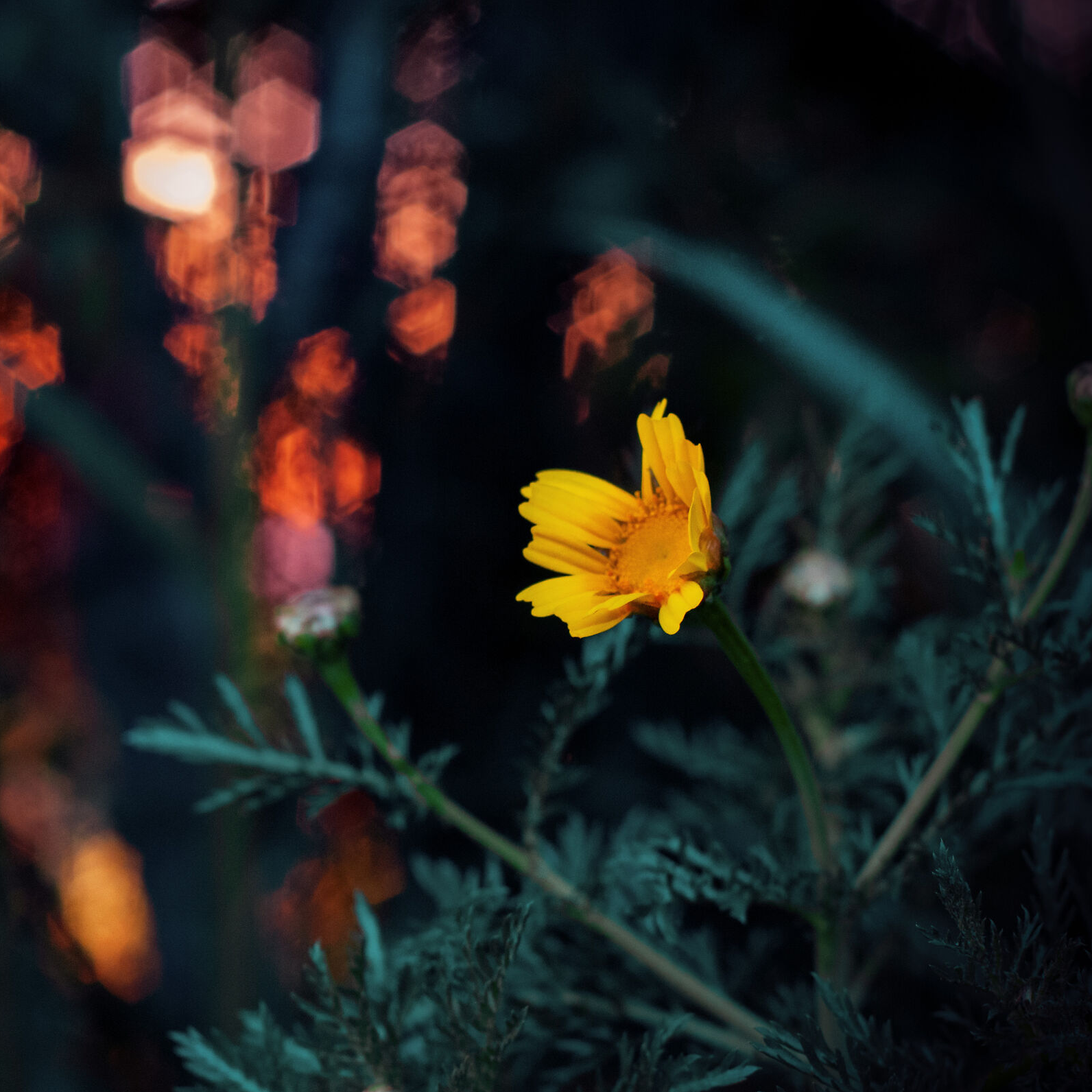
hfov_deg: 18.0
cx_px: 284
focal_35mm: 96
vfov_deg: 18.1
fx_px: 3426
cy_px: 546
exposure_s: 1/60
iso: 1000
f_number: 4
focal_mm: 50
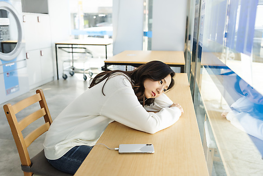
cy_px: 88
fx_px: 248
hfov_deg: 55.8
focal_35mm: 34
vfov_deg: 38.9
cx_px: 132
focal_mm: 34
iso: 500
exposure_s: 1/640
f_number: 2.8
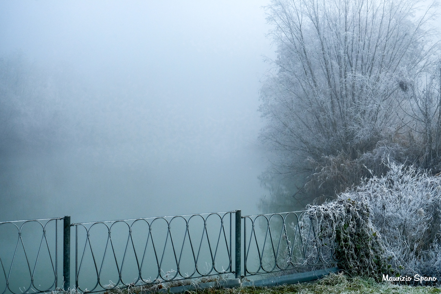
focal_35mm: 51
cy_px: 147
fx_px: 625
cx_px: 220
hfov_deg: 38.9
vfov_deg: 26.5
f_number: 18
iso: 640
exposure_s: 1/125
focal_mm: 34.3
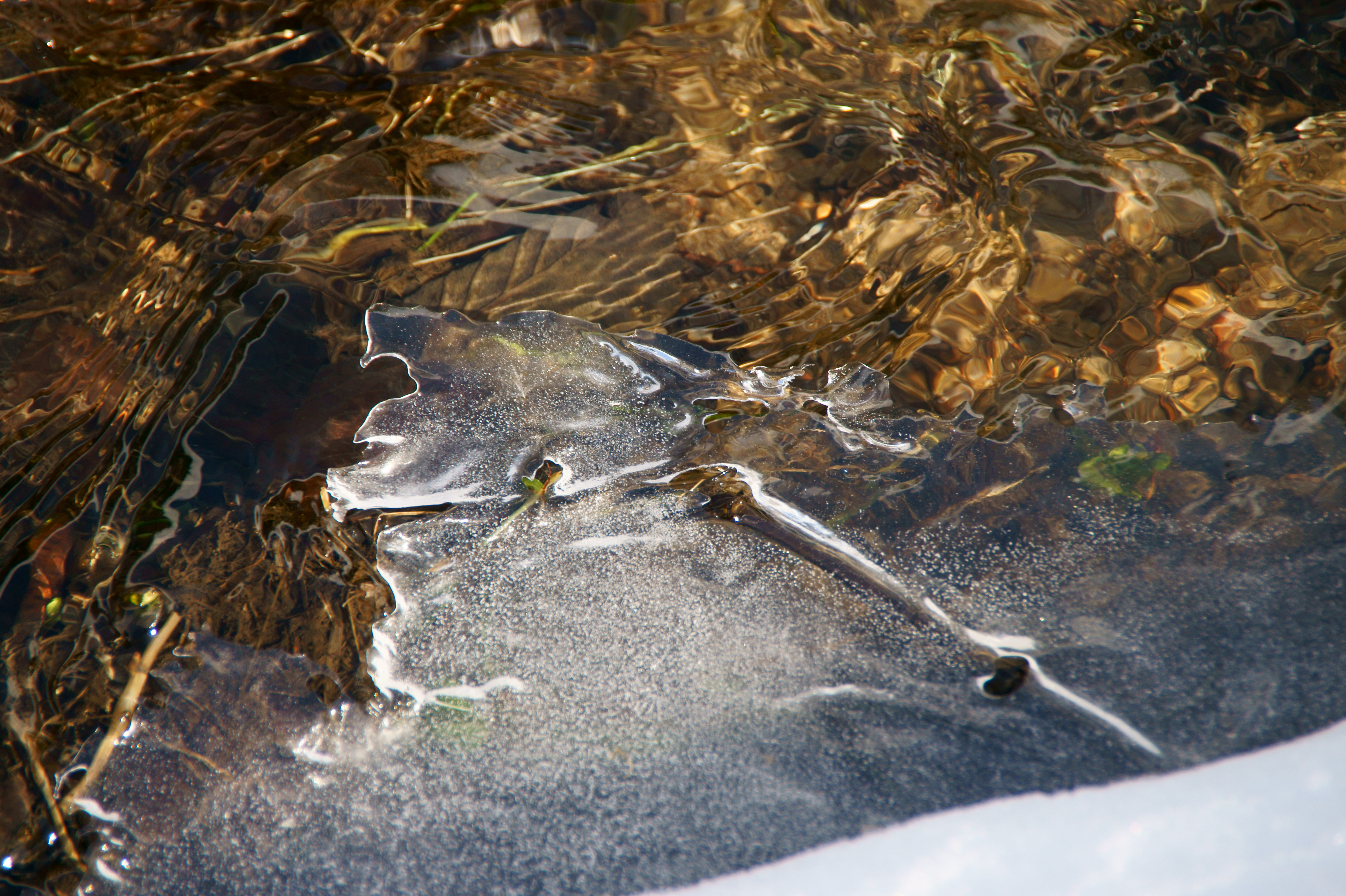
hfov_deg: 5.5
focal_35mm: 375
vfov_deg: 3.7
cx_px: 673
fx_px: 14012
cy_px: 448
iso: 250
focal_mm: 250
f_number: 6.3
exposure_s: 1/500
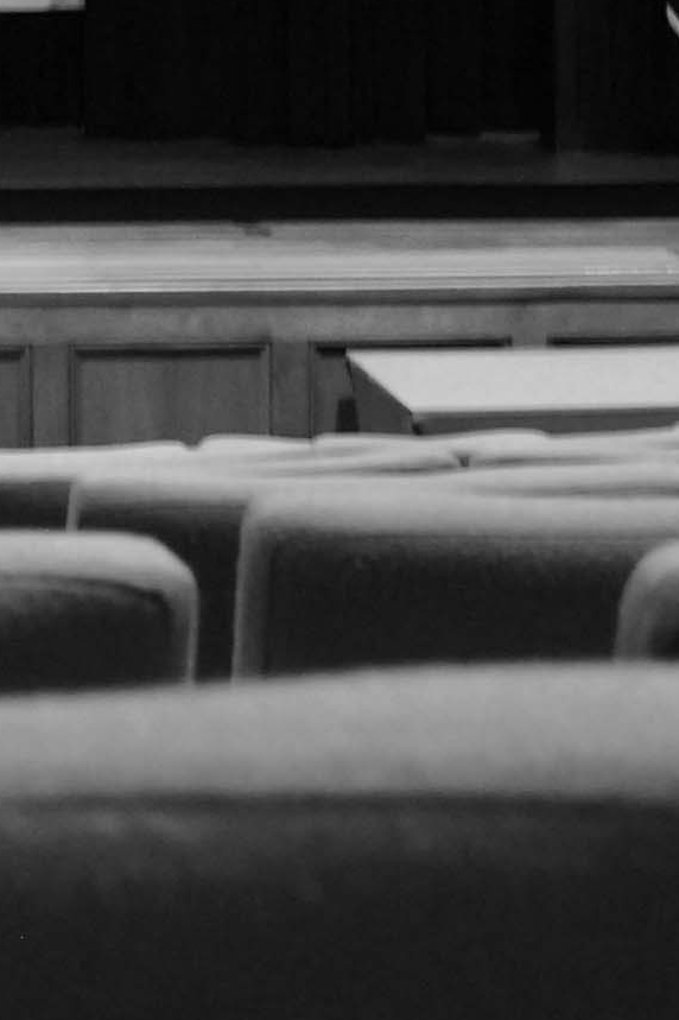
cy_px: -502
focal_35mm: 149
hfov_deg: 8.9
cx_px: -464
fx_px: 4219
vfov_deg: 13.0
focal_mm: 22
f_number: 3.8
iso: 1600
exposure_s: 1/4
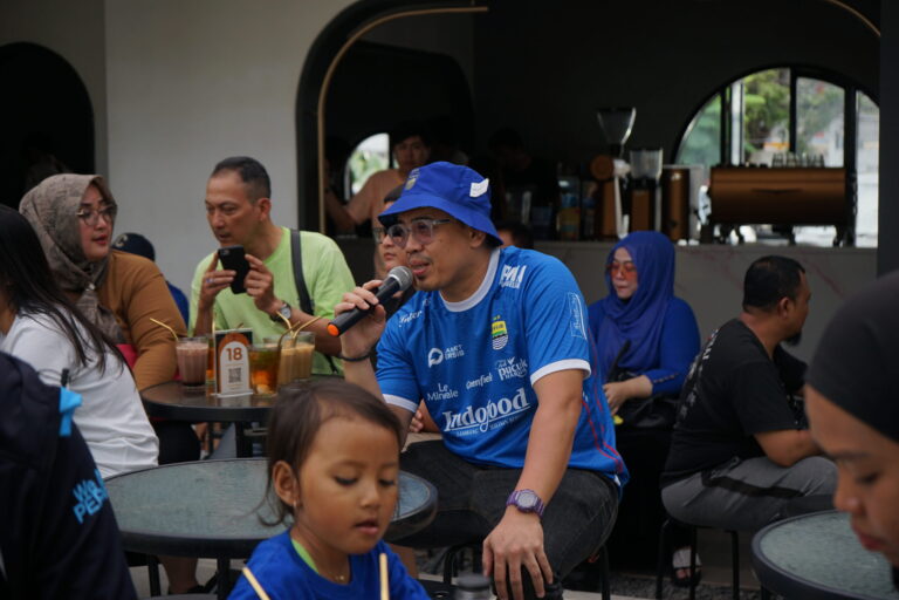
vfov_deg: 23.4
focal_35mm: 58
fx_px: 1448
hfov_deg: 34.5
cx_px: 450
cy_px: 300
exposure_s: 1/400
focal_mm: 58
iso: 160
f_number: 5
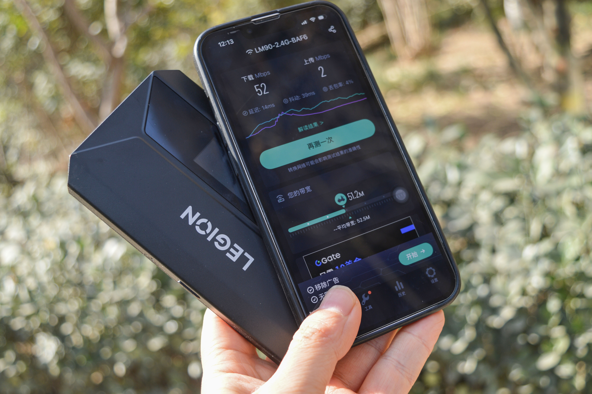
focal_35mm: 45
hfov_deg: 43.6
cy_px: 197
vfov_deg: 29.8
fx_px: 739
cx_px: 296
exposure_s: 1/125
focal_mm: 30
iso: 100
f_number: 5.6
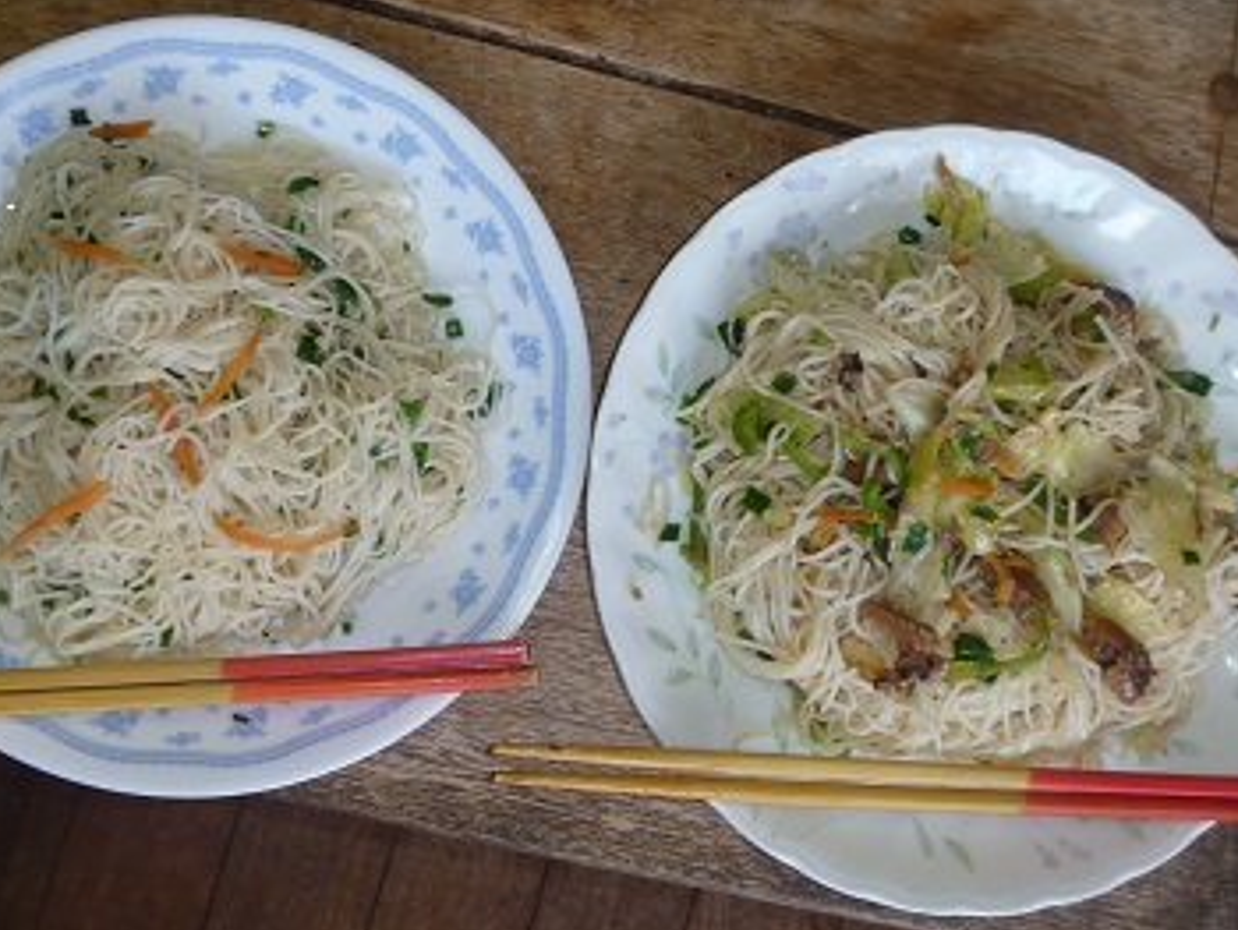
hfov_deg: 46.7
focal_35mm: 40
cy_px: 470
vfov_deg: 36.0
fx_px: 1432
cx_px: 573
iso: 100
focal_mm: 6.3
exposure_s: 1/30
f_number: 3.5
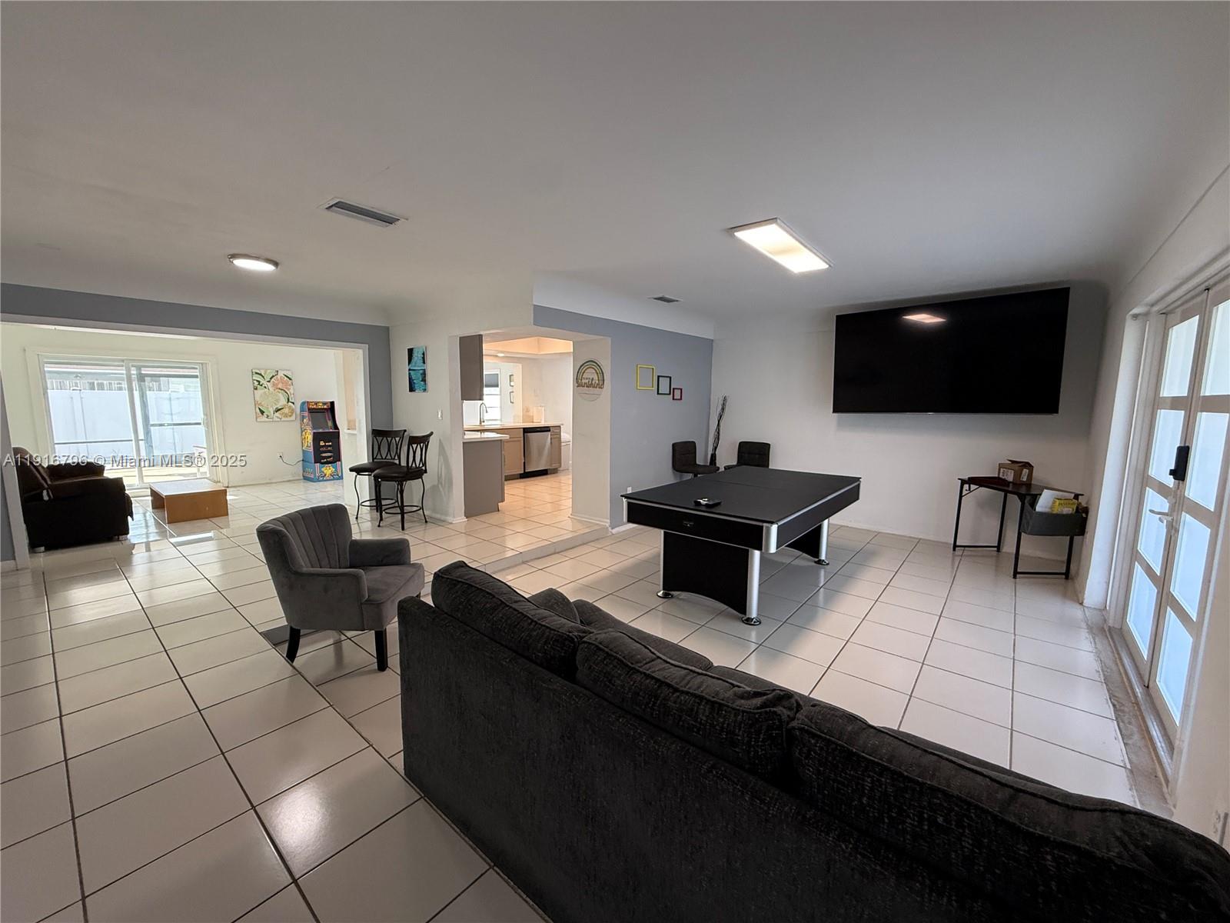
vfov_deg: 85.7
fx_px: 497
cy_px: 462
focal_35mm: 14
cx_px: 615
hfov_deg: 102.1
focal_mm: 2.22
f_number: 2.2
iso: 250
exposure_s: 1/120
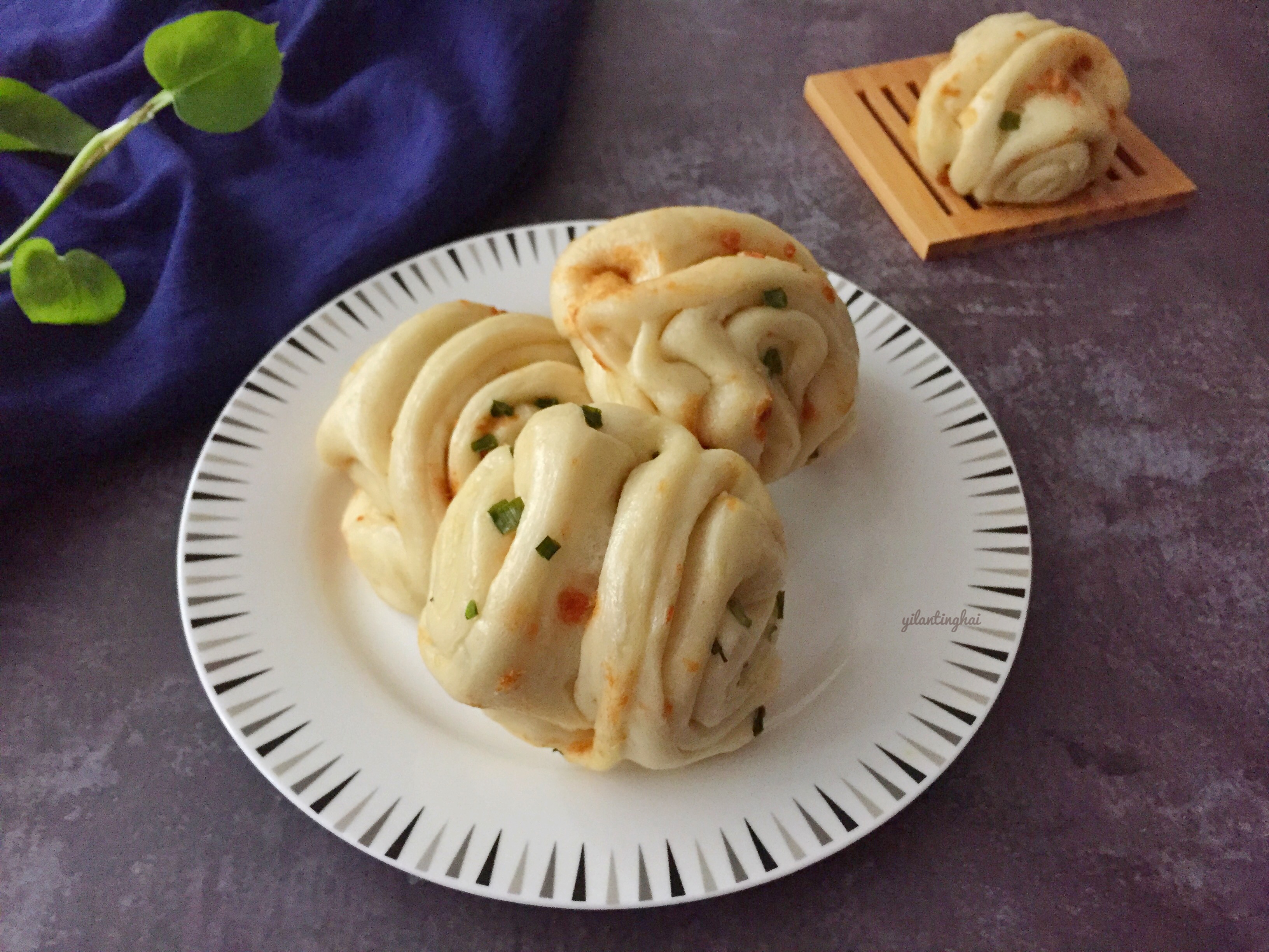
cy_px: 476
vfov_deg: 48.2
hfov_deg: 61.7
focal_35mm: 29
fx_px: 1063
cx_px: 634
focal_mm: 4.15
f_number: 2.2
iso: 250
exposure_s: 1/25
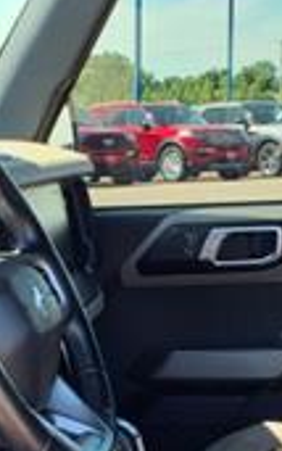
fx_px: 1315
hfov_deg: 12.2
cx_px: 121
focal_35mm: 107
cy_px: 480
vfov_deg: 18.8
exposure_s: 1/164
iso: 40
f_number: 1.9
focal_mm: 3.58
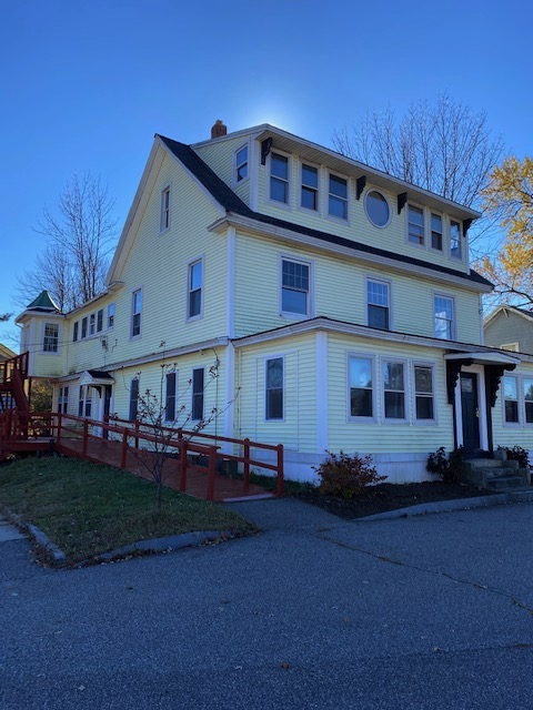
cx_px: 266
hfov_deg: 53.1
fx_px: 534
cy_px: 355
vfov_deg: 67.3
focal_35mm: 26
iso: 32
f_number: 1.8
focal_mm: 4.25
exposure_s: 1/1754
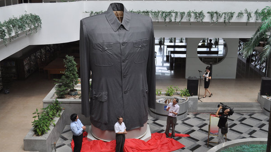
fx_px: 295
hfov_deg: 49.4
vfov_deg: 29.0
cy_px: 73
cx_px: 135
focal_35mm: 41
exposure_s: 1/320
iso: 560
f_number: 5.6
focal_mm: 26
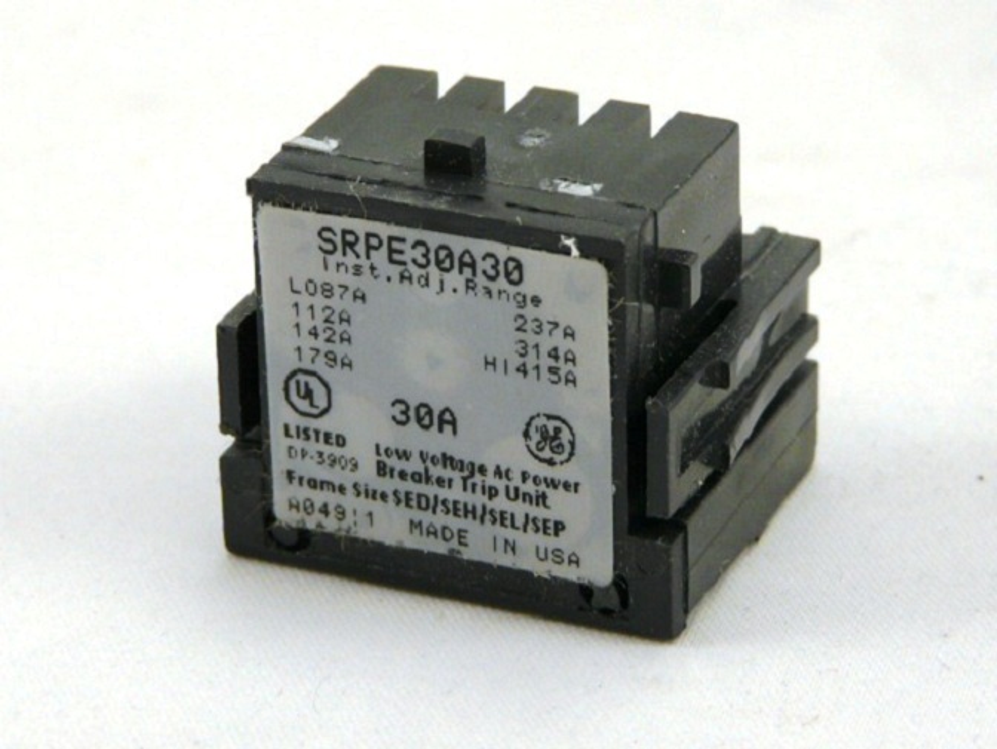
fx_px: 4640
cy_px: 374
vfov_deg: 9.2
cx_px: 498
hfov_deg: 12.3
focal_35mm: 161
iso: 100
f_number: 3.6
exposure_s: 1/50
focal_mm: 16.6
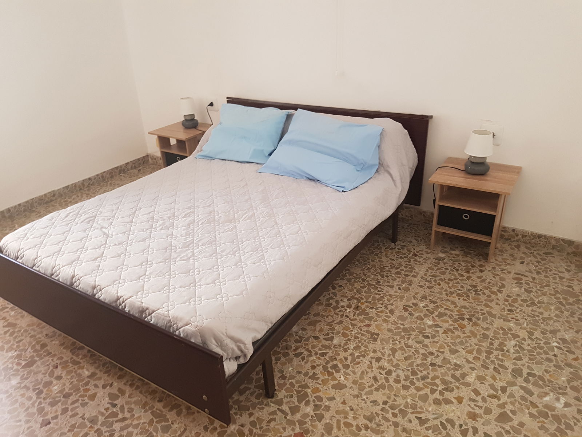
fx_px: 437
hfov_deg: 67.3
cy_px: 218
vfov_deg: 53.1
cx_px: 291
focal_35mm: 26
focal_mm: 4.2
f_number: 1.7
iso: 200
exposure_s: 1/14
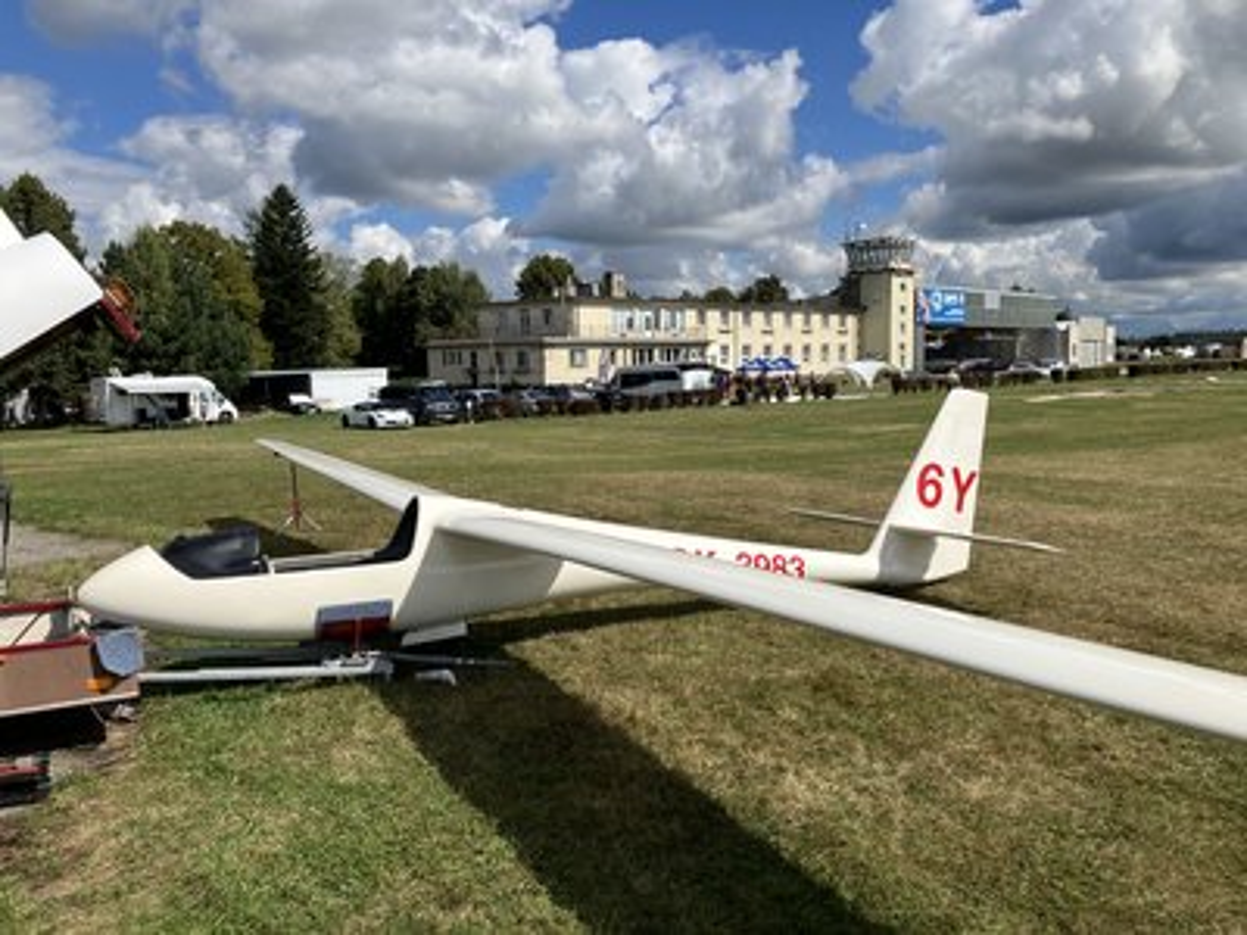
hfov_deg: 63.4
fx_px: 1009
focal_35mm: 28
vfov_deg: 49.7
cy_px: 468
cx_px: 624
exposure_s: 1/3247
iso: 32
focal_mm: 3.99
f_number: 1.8
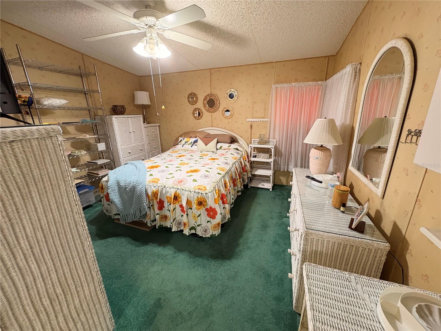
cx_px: 220
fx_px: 178
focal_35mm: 14
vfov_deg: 85.7
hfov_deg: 102.1
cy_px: 166
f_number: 2.2
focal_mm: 2.22
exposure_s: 1/60
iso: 250
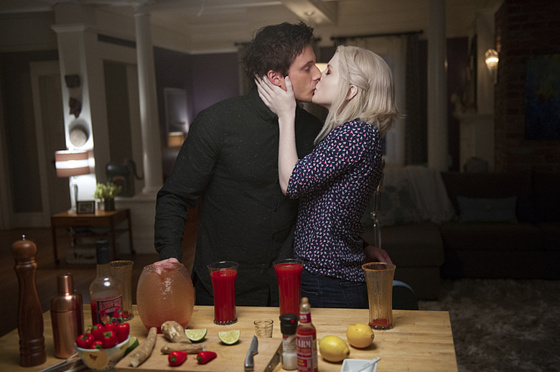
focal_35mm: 42
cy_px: 186
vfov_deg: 31.8
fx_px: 653
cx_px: 280
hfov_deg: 46.4
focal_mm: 42
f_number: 2.8
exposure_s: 1/60
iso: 3200
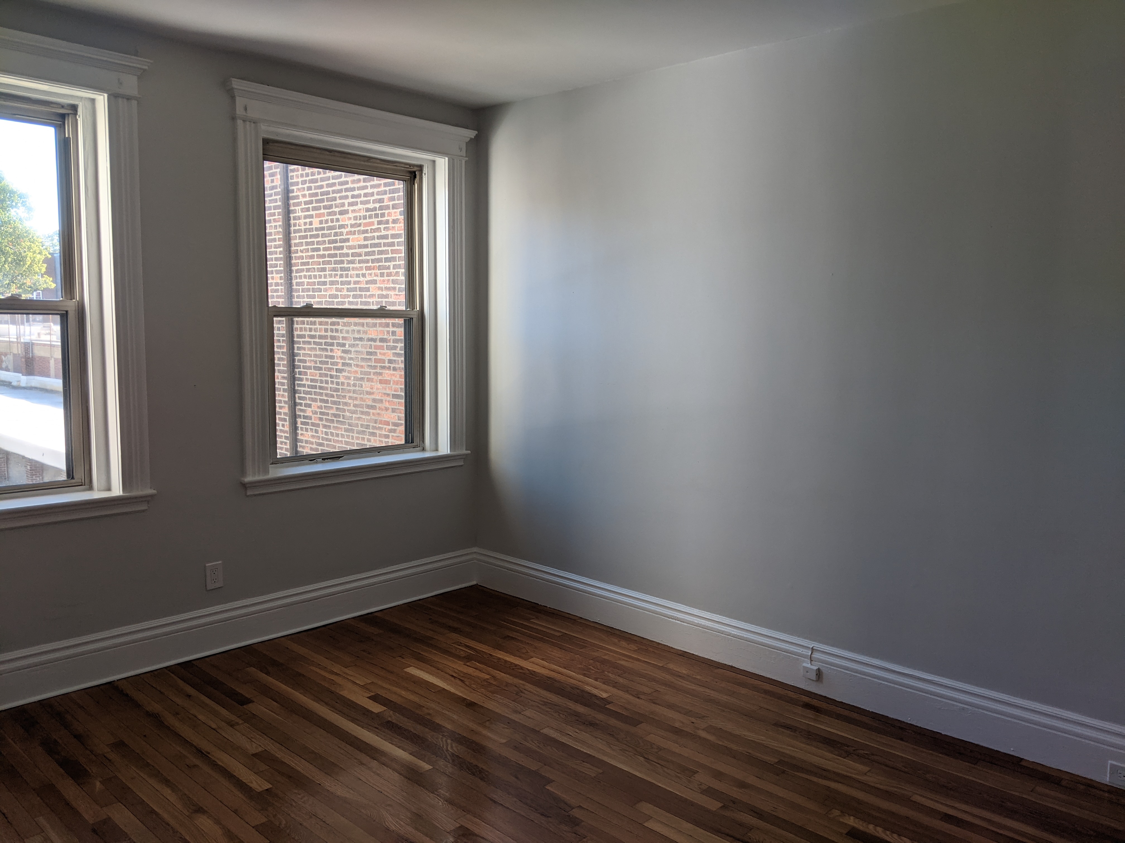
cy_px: 422
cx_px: 562
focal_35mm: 27
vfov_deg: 51.4
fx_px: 877
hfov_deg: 65.3
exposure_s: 1/249
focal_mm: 4.44
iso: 43
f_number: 1.8
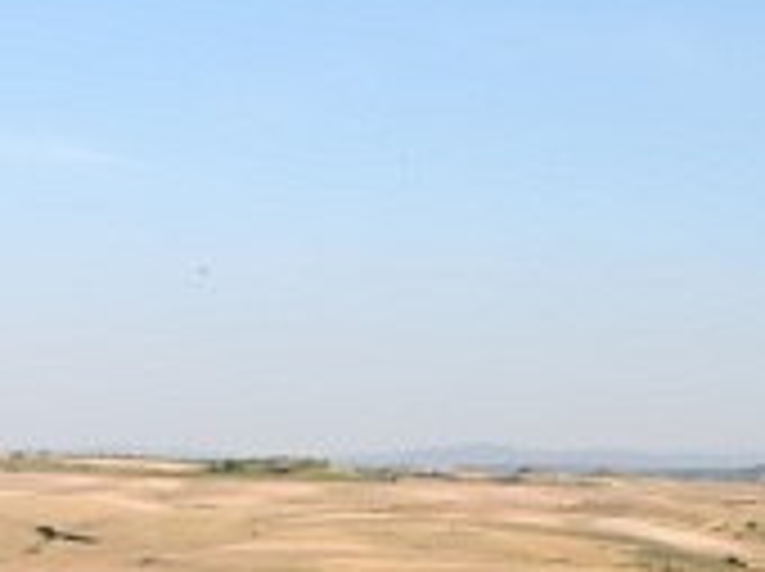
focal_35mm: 169
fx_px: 3730
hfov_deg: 11.7
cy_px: 957
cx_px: 117
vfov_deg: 8.5
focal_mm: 6.3
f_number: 3.1
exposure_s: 1/500
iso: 64
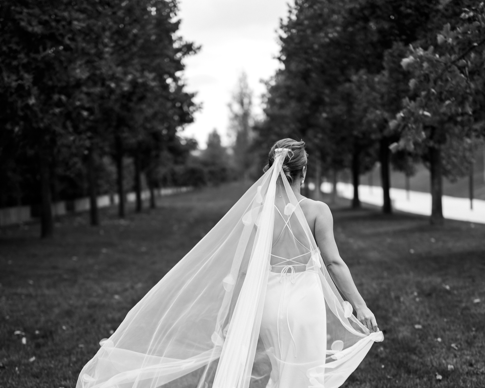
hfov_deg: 26.8
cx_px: 241
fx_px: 1019
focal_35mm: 71
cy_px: 322
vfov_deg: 21.2
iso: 125
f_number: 1.8
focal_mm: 50
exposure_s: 1/800
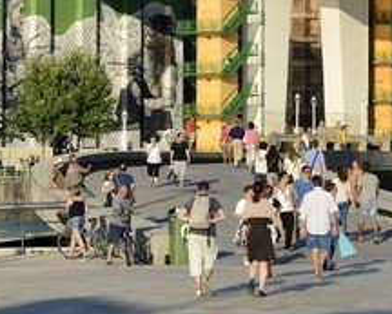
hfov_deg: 7.8
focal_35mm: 247
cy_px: 78
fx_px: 2867
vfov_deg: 6.3
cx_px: 315
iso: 200
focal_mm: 135
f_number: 10
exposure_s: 1/250
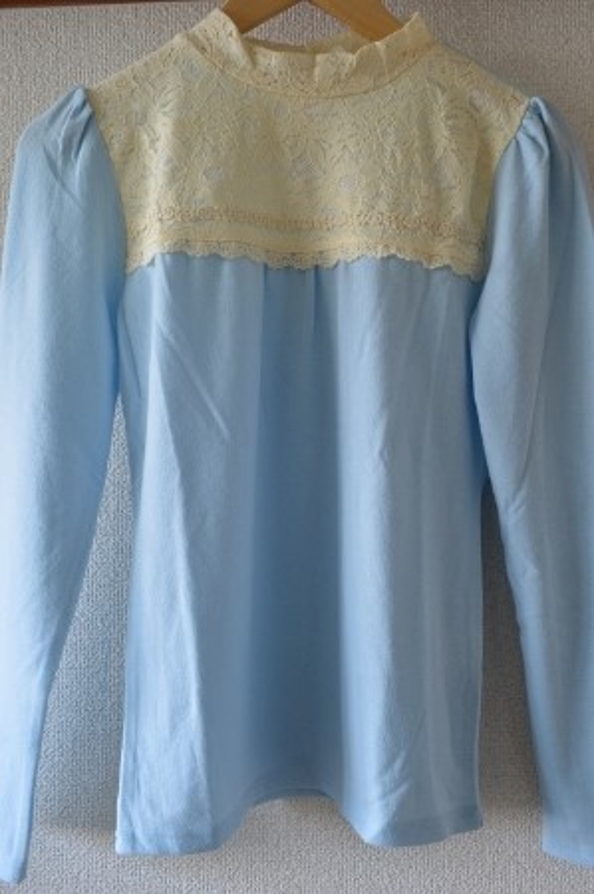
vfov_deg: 62.0
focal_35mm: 30
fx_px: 744
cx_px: 297
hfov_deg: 43.5
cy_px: 447
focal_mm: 20
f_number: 6.3
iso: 400
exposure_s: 1/10
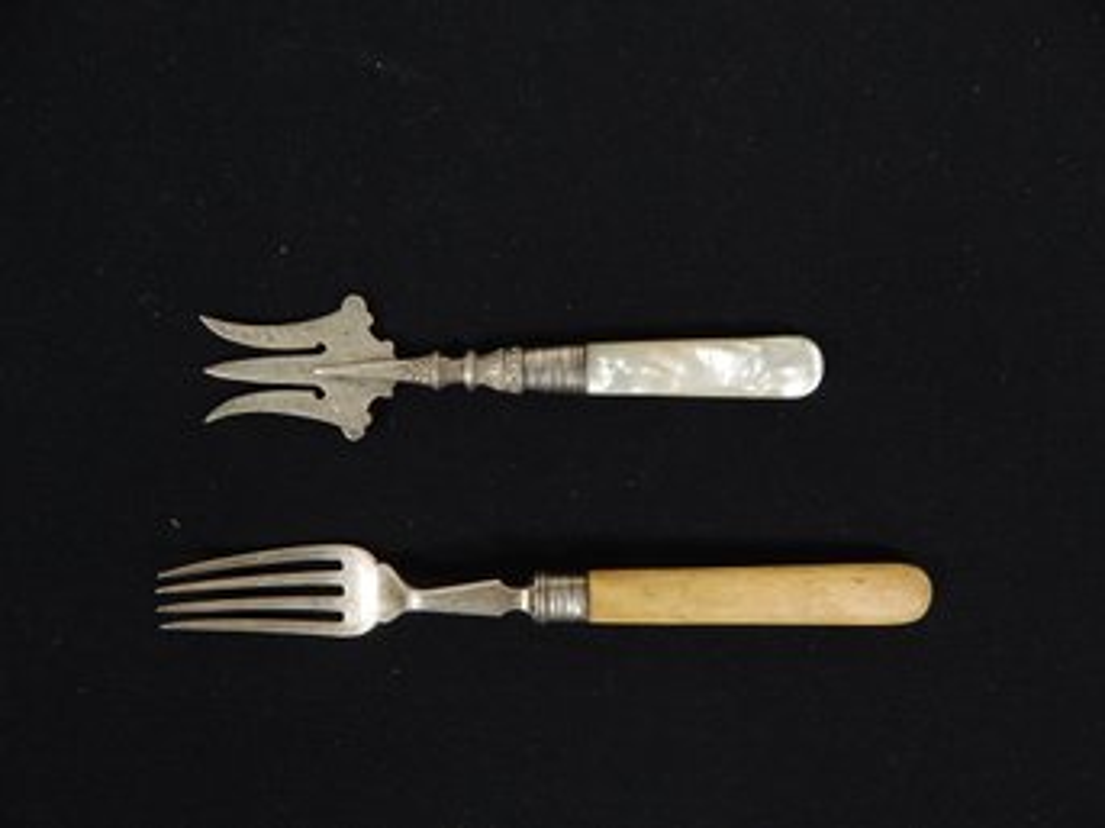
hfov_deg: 76.4
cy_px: 414
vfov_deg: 61.1
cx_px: 552
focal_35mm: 22
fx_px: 702
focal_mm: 4
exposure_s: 1/30
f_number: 3
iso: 125
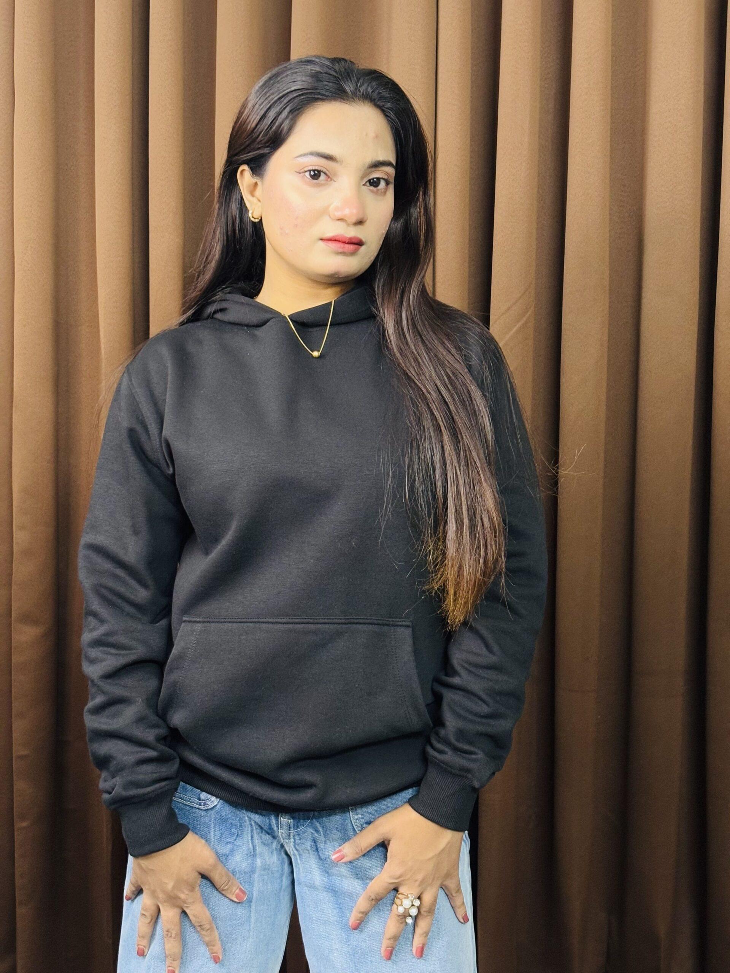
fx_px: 1462
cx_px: 365
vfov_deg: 36.8
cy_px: 486
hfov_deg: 28.0
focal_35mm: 52
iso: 160
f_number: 1.6
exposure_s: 1/50
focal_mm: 5.96
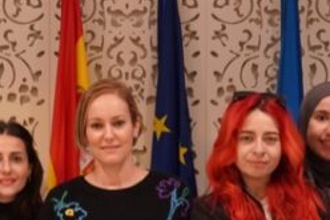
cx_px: 102
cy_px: 199
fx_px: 916
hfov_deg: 20.3
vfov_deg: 13.5
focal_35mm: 100
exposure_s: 1/60
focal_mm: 33
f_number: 4
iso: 3200
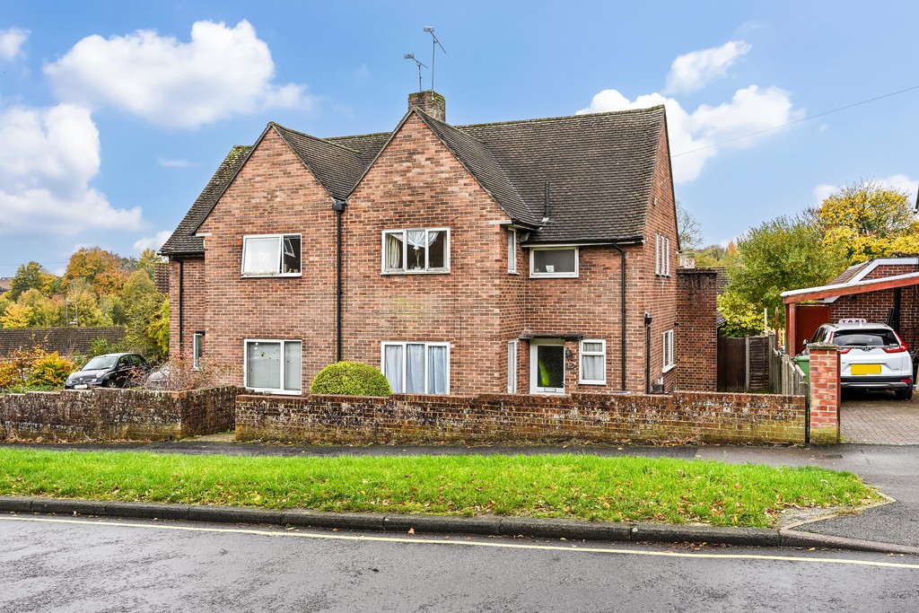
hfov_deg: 63.7
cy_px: 306
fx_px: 740
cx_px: 460
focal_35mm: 29
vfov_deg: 45.0
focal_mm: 29
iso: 250
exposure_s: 1/60
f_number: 7.1
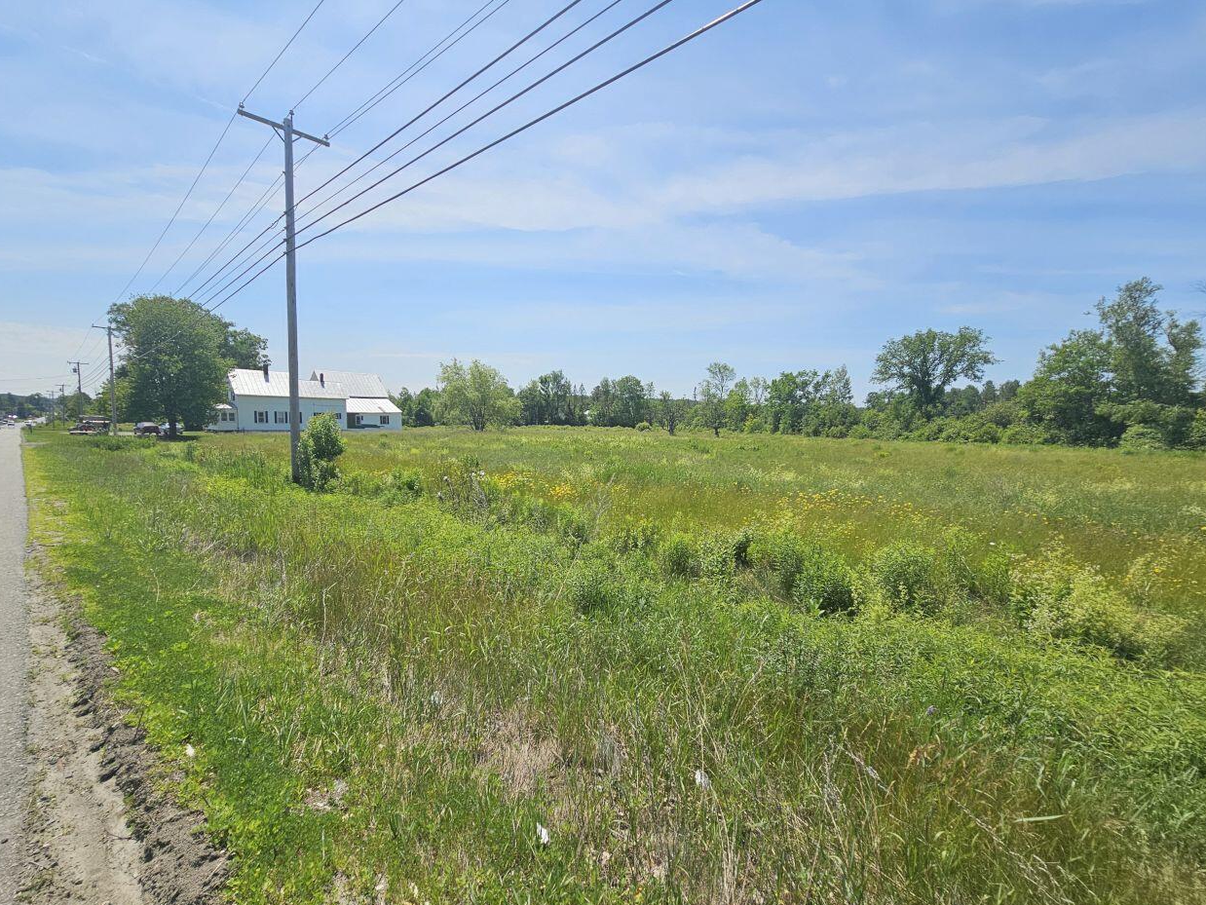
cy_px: 471
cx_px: 576
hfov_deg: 102.0
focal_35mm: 14
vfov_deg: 85.7
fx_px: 488
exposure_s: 1/4361
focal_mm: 2.2
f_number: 2.2
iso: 50
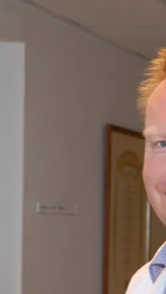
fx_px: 1268
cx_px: 231
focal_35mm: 162
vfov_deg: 13.3
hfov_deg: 7.4
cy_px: 178
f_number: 4.5
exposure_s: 1/60
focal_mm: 44
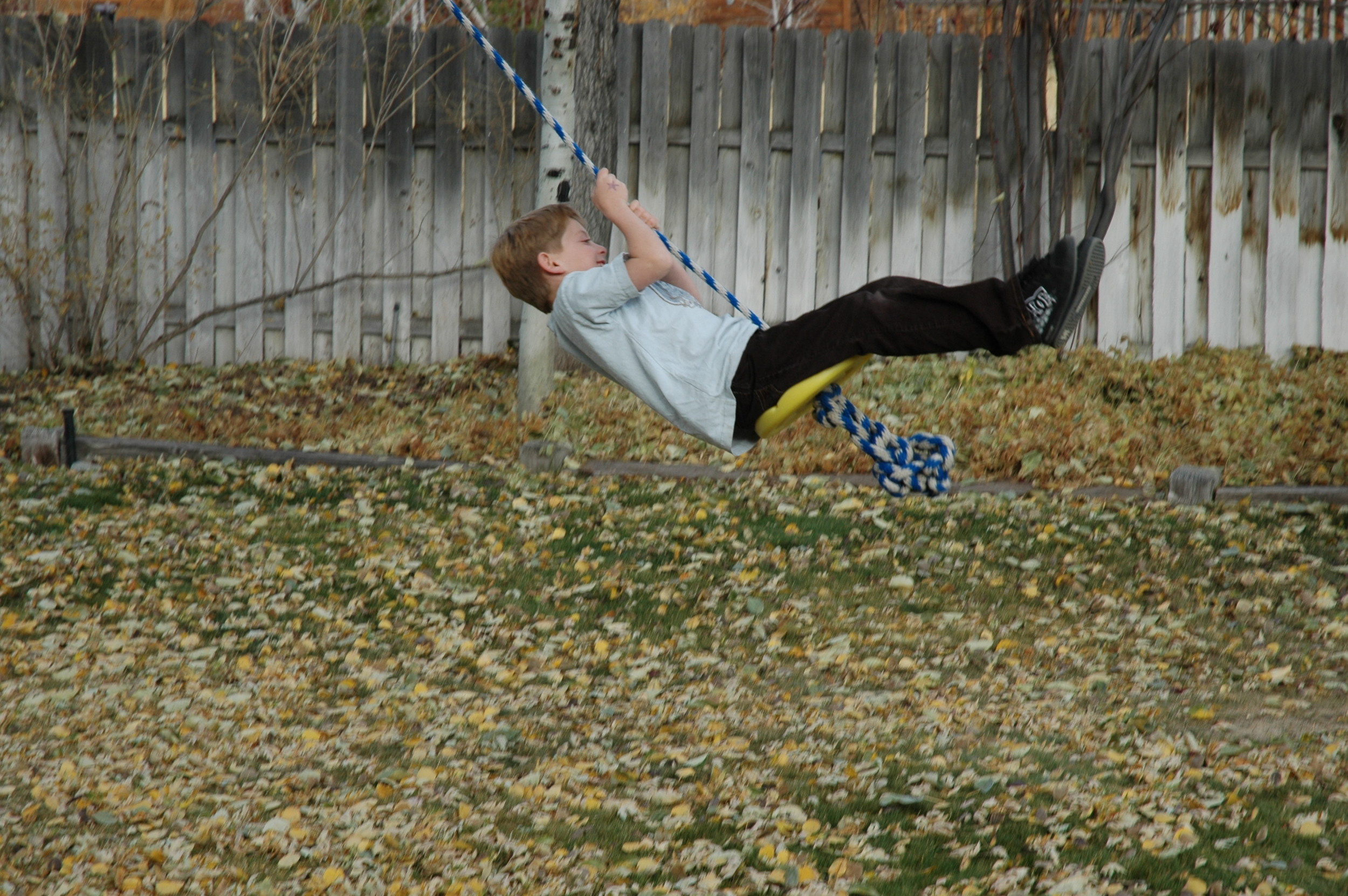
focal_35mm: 105
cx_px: 674
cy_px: 448
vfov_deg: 13.0
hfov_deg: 19.5
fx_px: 3928
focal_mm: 70
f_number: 7.1
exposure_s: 1/200
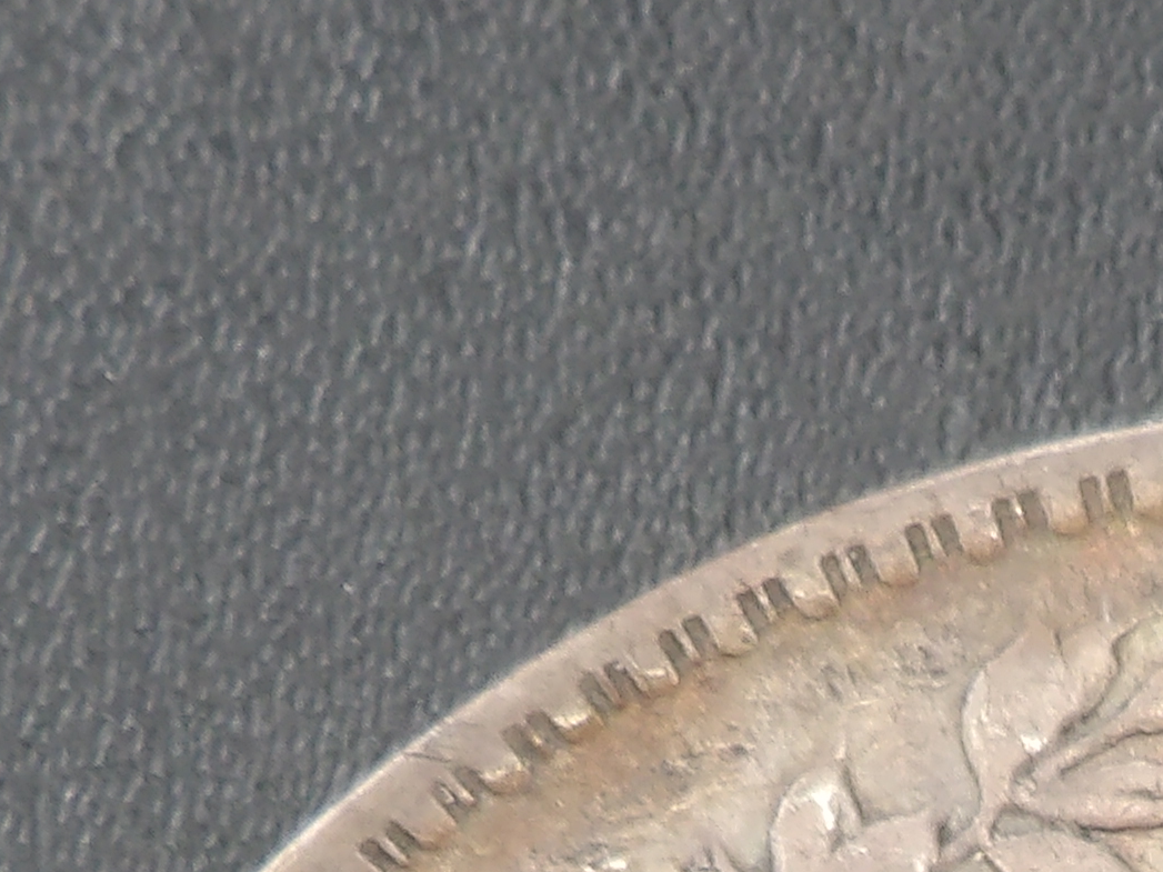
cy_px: 1941
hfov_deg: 9.3
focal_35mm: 208
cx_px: 1523
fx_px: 6987
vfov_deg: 6.8
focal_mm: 7.6
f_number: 4.9
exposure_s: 1/28
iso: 200
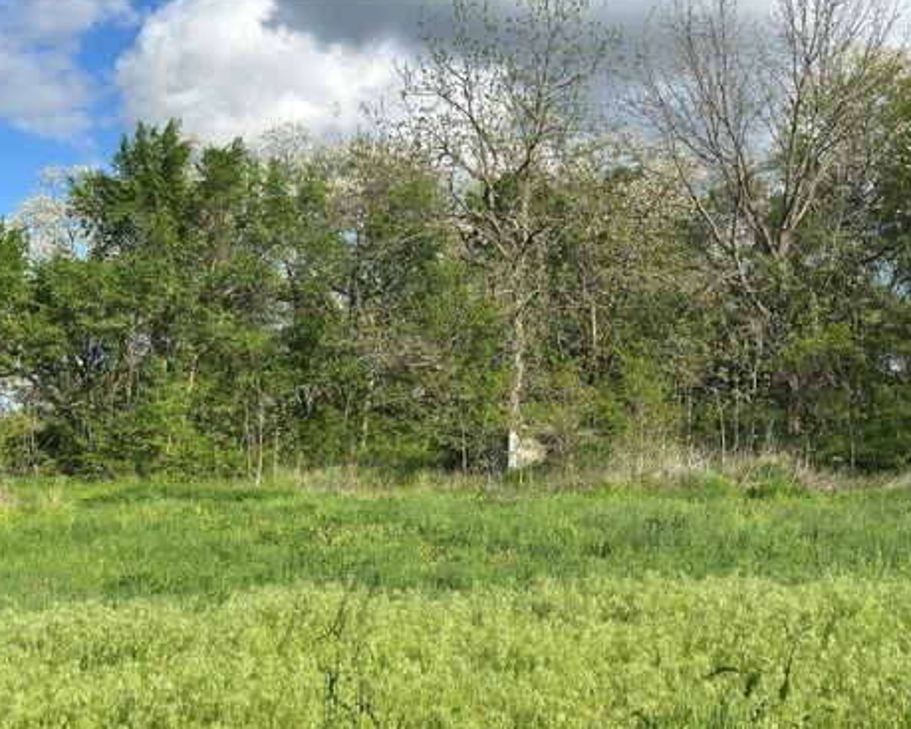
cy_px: 363
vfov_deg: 29.7
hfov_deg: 36.7
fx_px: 1375
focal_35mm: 51
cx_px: 472
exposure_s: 1/4184
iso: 100
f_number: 1.78
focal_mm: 6.86
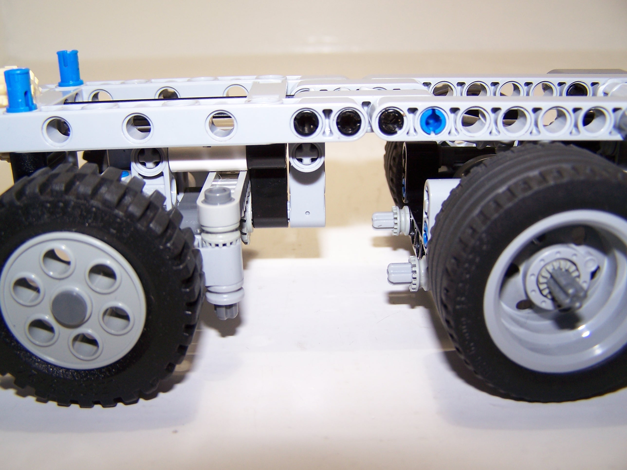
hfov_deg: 49.0
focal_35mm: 38
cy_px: 235
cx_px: 314
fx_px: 688
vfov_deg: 37.7
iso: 80
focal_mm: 6.3
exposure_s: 1/60
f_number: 2.8
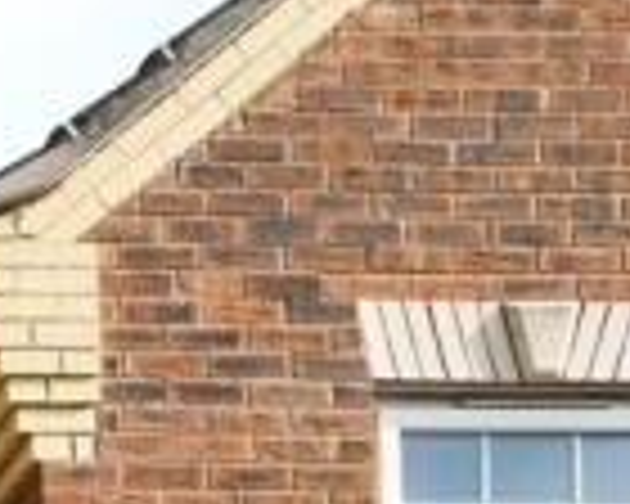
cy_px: 907
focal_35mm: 144
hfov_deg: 11.7
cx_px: -716
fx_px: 2685
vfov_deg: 10.1
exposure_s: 1/1000
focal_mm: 14
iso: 400
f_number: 8
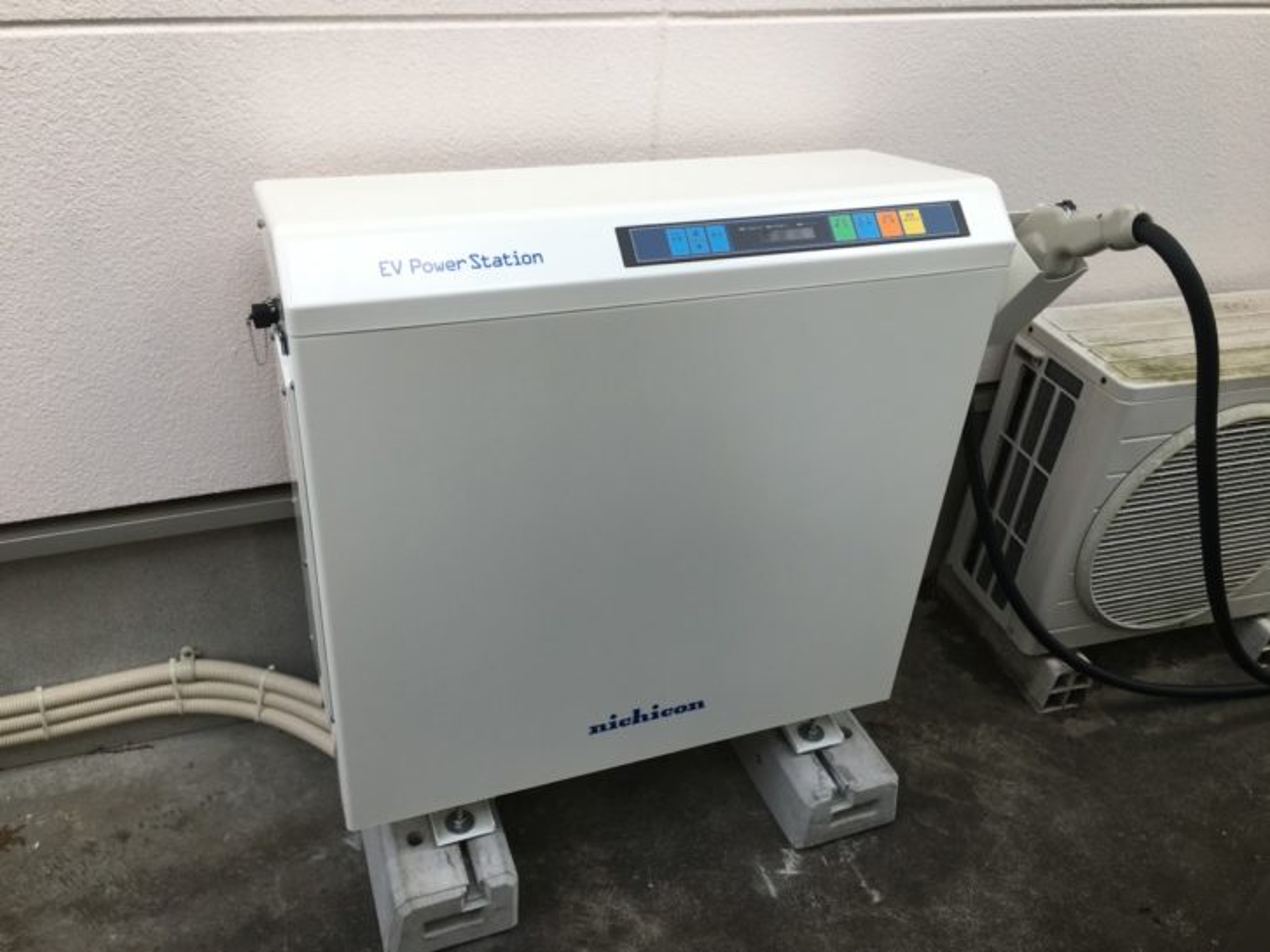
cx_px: 635
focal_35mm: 29
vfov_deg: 48.2
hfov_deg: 61.7
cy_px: 476
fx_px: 1064
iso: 25
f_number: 2.2
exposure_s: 1/334
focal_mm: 4.15
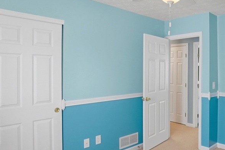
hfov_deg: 61.4
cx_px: 172
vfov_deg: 46.3
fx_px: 175
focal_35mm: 28
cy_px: 75
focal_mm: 10
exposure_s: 1/320
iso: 100
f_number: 4
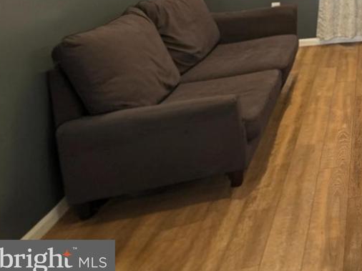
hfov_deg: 32.3
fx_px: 387
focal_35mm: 37
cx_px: 504
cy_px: -105
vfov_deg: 29.0
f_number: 1.9
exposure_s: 1/60.2
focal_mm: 2.2
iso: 400
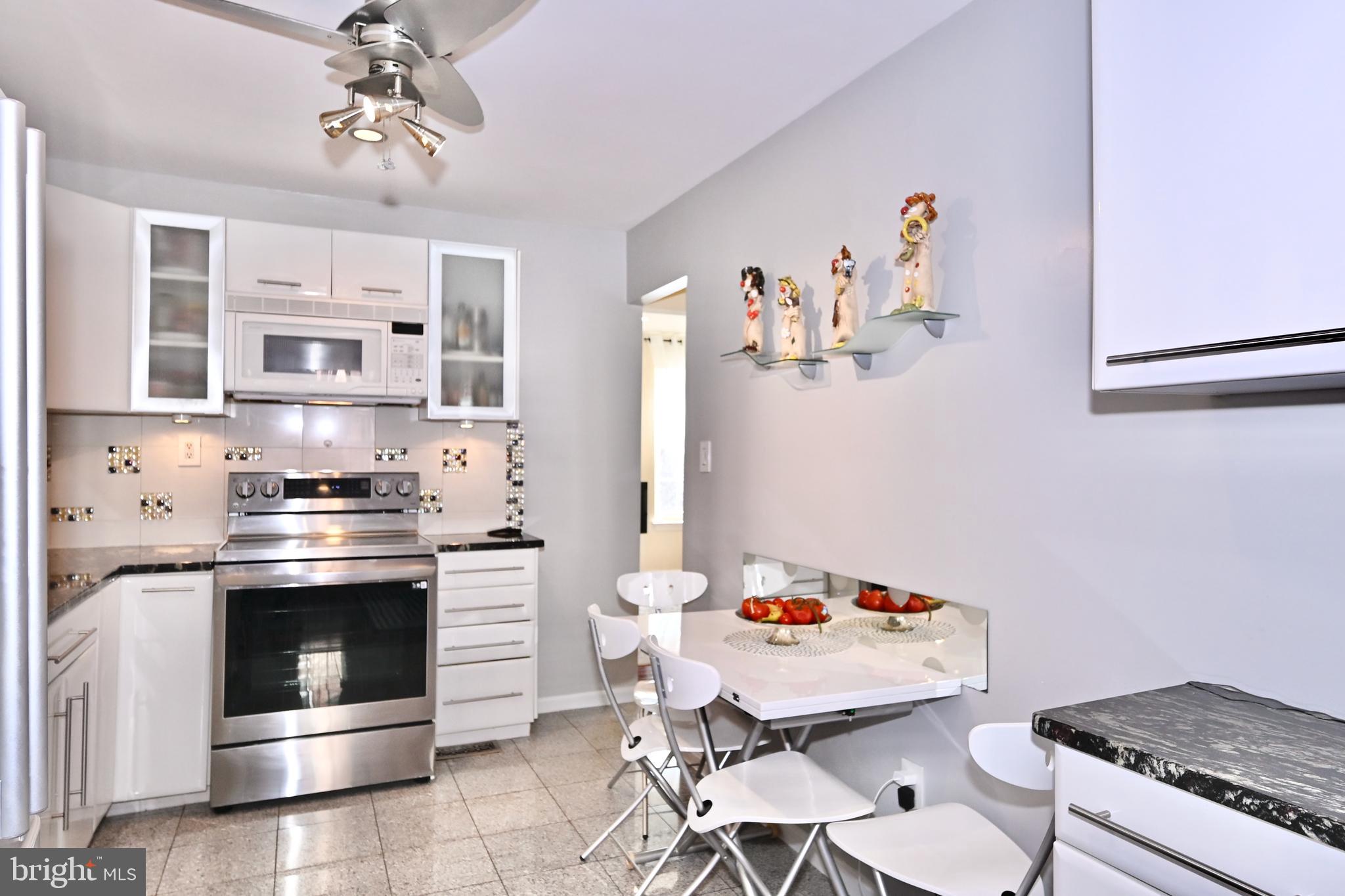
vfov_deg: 59.5
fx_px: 784
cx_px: 672
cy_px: 448
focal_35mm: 21
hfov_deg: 81.2
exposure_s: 1/320
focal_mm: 14
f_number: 4
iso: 900
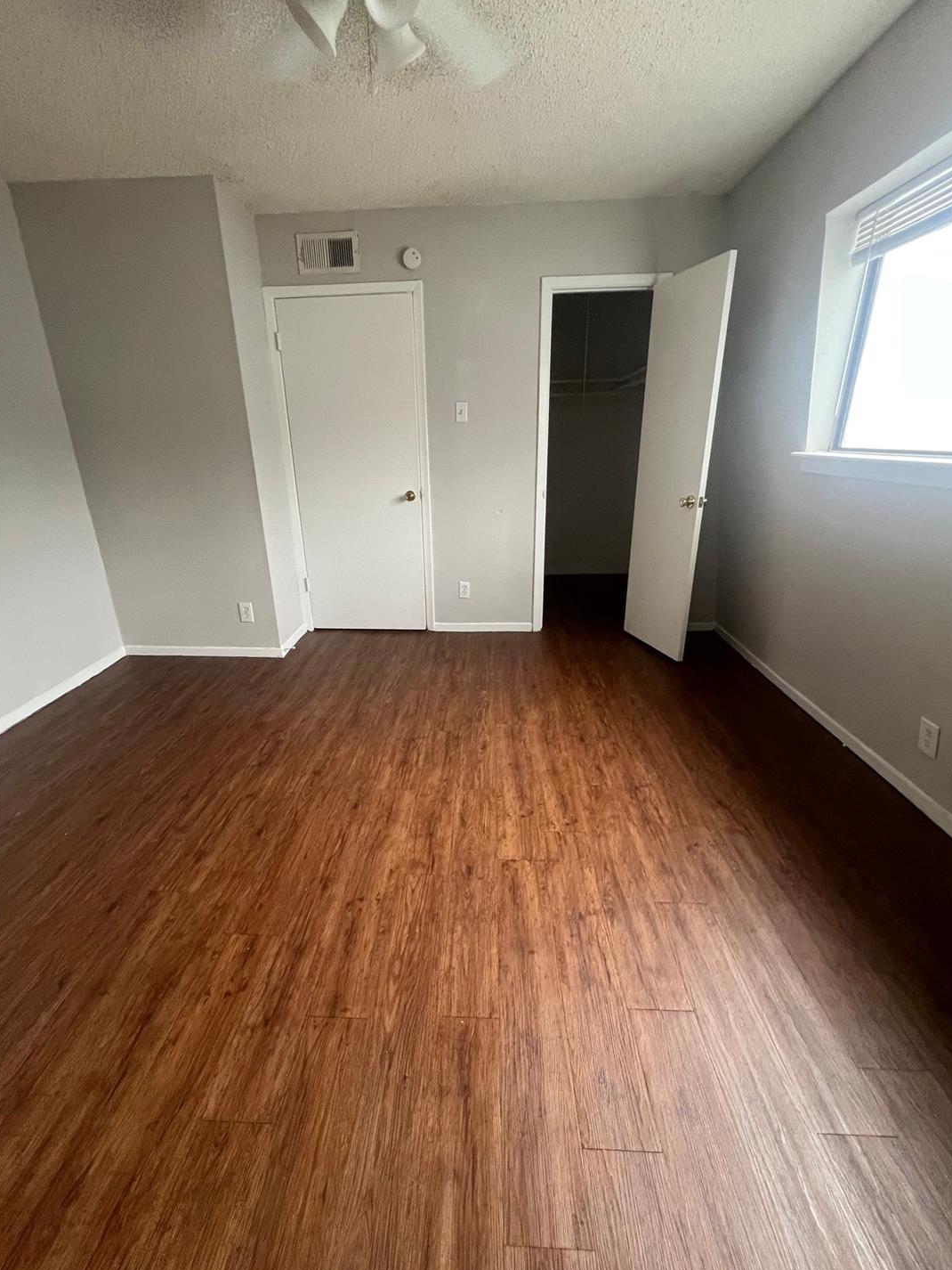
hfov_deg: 85.7
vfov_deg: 102.0
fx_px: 513
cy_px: 648
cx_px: 464
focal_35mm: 14
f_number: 1.8
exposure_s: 1/60
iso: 320
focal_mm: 1.57
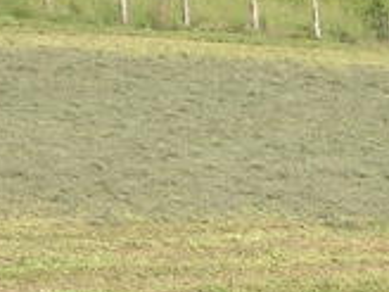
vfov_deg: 2.3
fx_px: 7349
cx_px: 228
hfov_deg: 3.0
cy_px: 347
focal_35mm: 654
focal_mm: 16.2
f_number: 4.9
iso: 50
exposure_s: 1/264
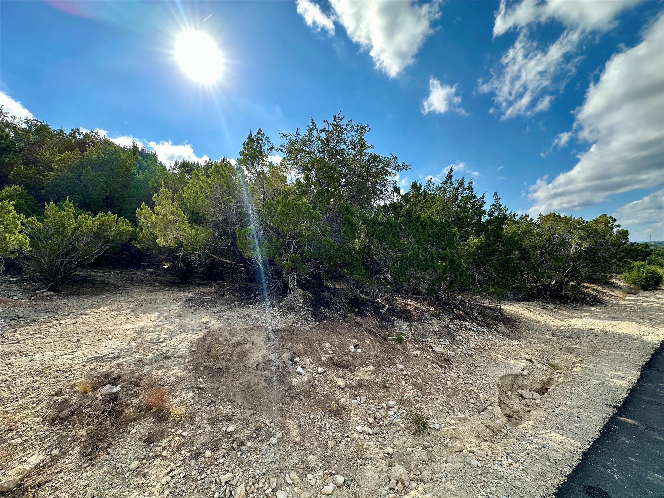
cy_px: 249
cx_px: 332
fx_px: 269
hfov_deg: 102.1
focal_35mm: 14
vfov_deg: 85.7
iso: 40
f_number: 2.2
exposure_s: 1/903
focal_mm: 2.22
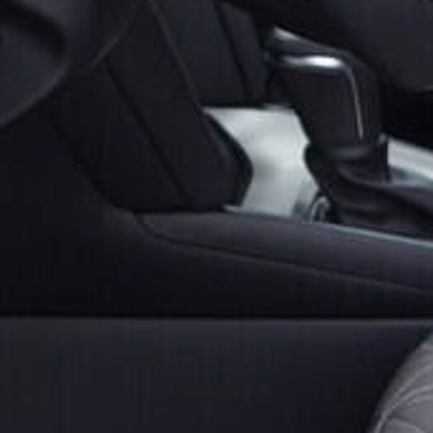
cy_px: 117
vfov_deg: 9.6
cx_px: 1020
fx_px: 2576
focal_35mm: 182
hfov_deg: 8.8
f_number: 3.2
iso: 125
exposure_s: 1/50
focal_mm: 24
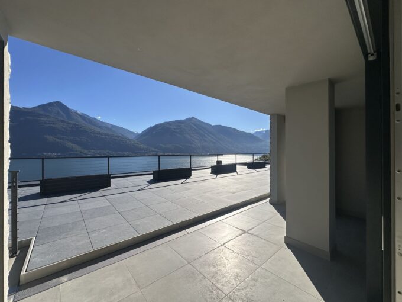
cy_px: 151
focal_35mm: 14
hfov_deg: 102.1
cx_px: 201
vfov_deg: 85.7
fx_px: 163
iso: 50
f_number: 2.2
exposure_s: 1/4831
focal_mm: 2.22
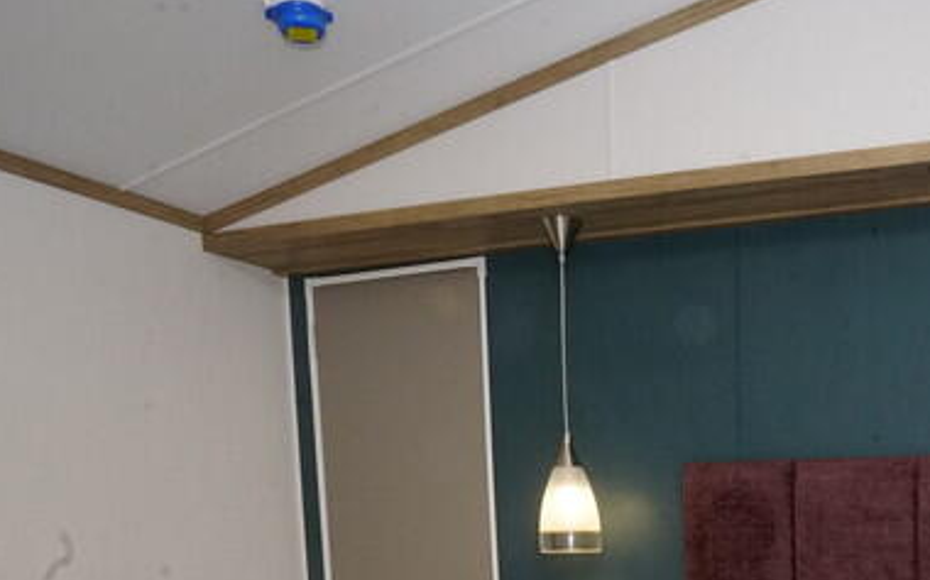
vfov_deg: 25.3
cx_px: 928
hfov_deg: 39.9
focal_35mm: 44
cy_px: 750
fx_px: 1115
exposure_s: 1/60
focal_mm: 16
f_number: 18
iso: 3200
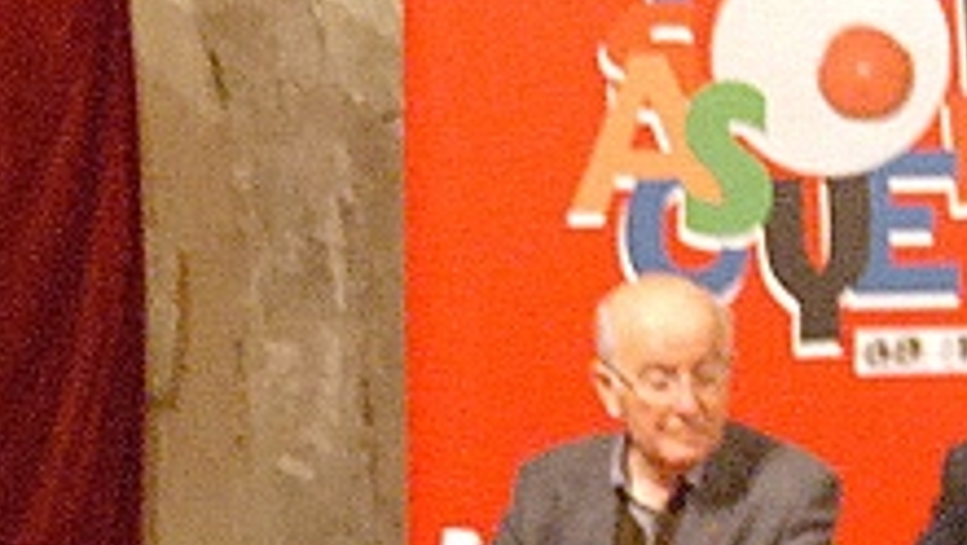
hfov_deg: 8.2
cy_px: 453
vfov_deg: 4.6
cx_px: 534
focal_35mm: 263
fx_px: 6747
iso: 1600
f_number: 4.5
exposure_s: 1/15
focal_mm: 32
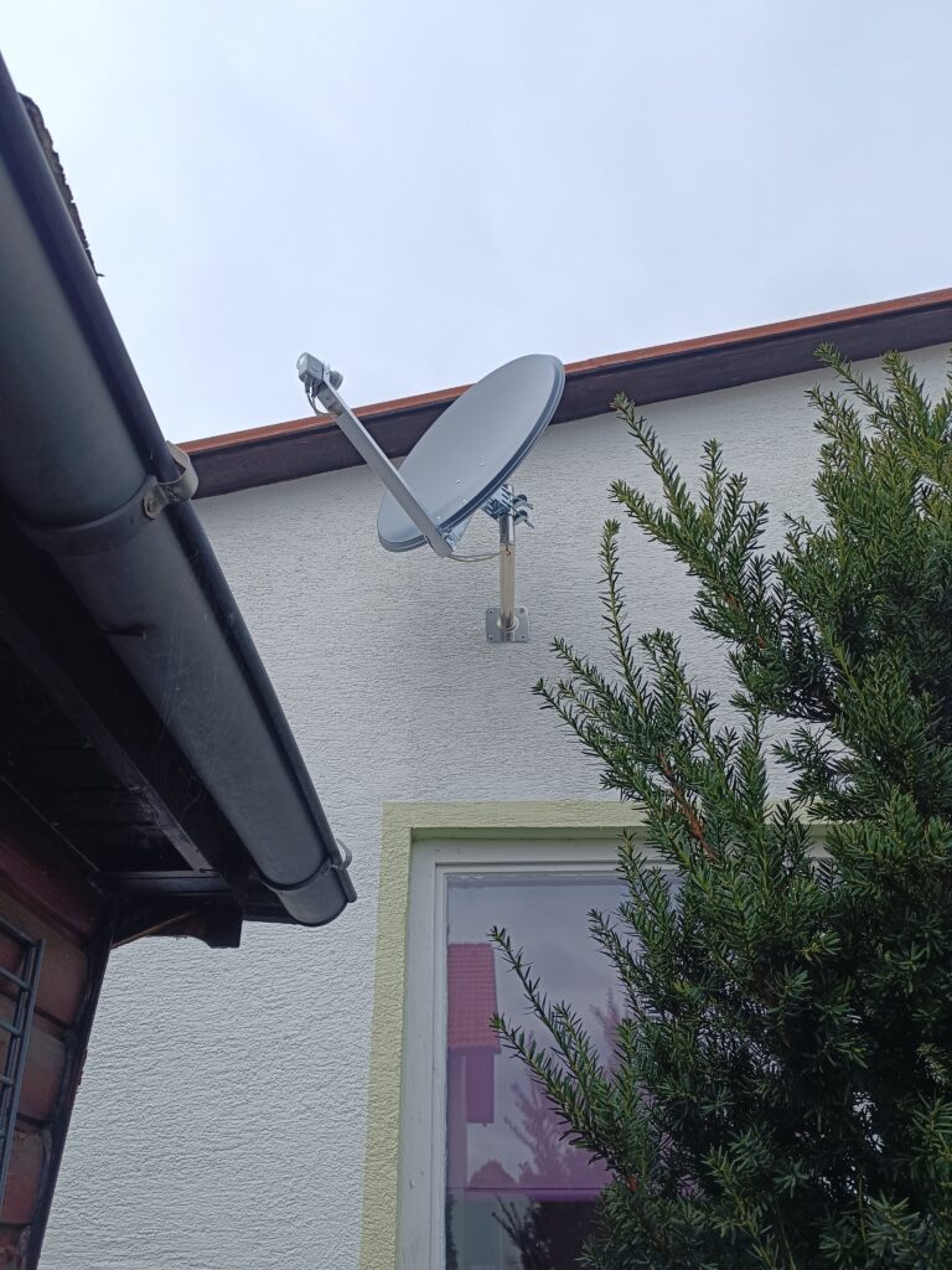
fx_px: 880
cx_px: 476
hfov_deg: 56.8
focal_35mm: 24
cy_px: 635
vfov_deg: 71.6
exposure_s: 1/1135
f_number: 1.88
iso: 56
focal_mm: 5.59
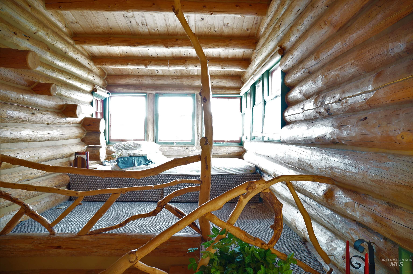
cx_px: 206
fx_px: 275
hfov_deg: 73.8
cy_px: 137
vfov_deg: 53.0
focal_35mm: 24
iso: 200
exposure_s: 1.6
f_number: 8
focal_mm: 16
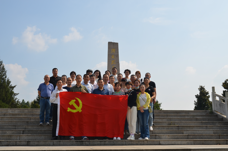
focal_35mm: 48
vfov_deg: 28.0
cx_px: 114
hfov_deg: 41.2
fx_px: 303
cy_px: 76
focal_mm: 32
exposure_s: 1/250
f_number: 9
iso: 100
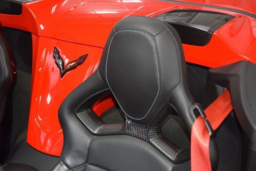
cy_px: 86
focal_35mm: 46
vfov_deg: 29.0
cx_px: 128
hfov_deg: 42.3
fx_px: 331
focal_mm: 31
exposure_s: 1/60
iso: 900
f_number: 4
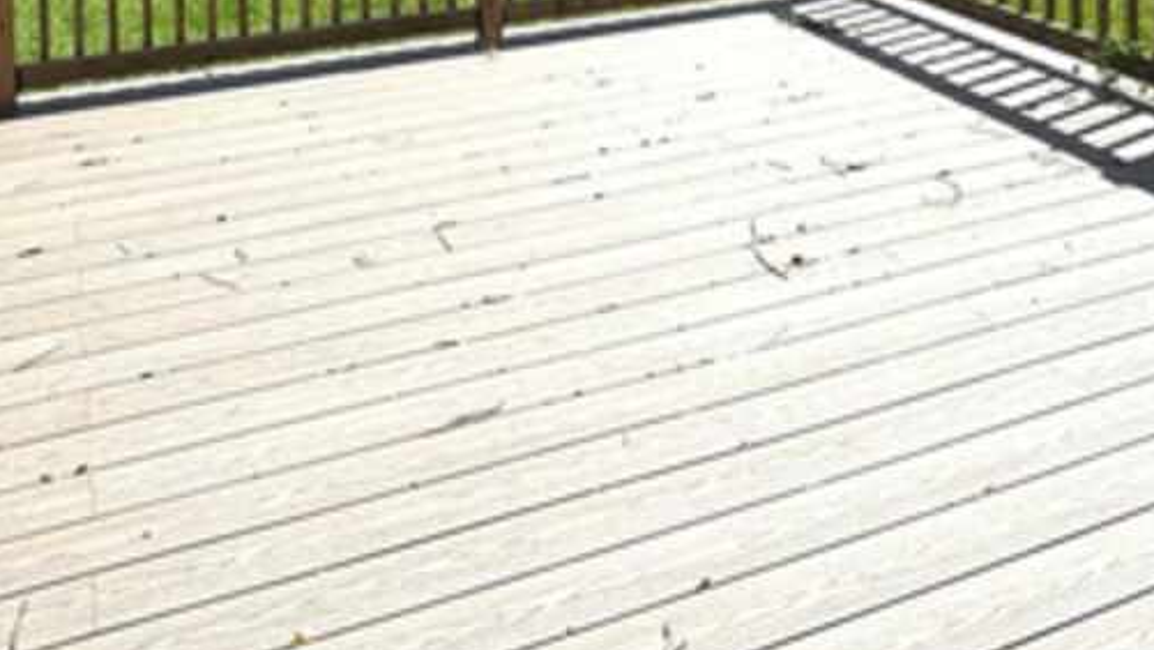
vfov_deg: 24.2
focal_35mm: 39
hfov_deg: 51.3
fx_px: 1194
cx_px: 474
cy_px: -313
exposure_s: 1/3906
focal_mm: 2.22
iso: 50
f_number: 2.2
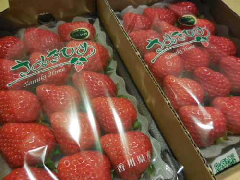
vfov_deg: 54.9
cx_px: 120
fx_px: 173
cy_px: 90
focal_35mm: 25
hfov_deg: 69.4
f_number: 3.3
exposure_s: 1/8
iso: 560
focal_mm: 4.5
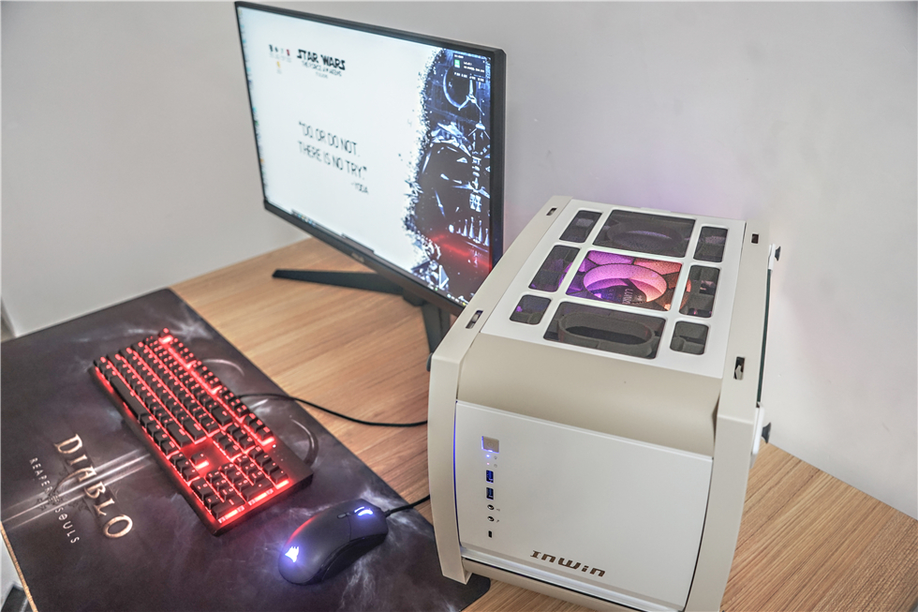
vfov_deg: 46.4
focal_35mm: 28
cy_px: 306
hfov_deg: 65.5
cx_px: 459
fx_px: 714
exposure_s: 1/15
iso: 400
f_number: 3.5
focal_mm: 28
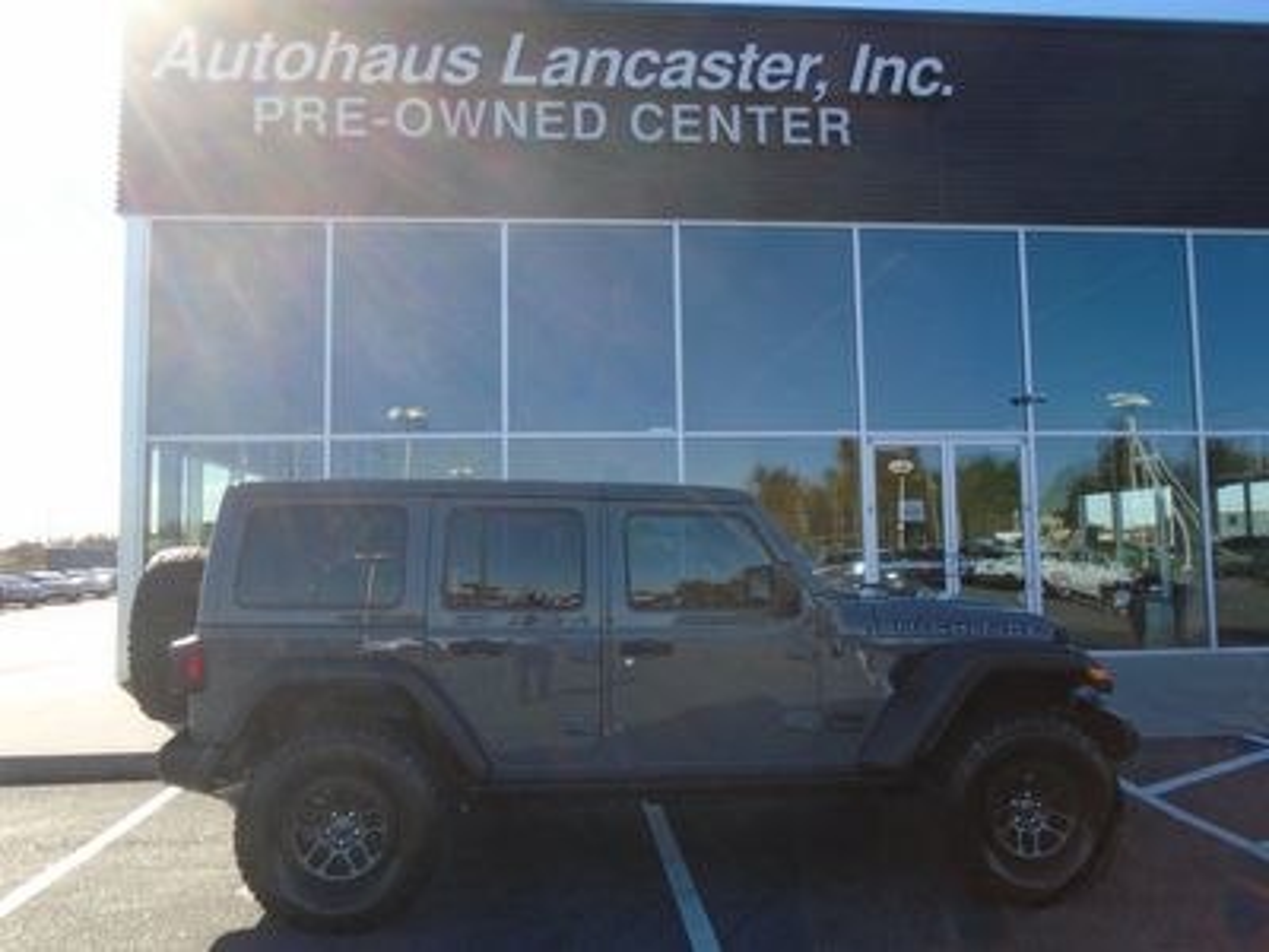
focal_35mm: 26
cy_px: 476
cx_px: 634
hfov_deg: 67.3
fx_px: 953
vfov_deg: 53.1
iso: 100
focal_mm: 4.6
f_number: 3.2
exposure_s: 1/640
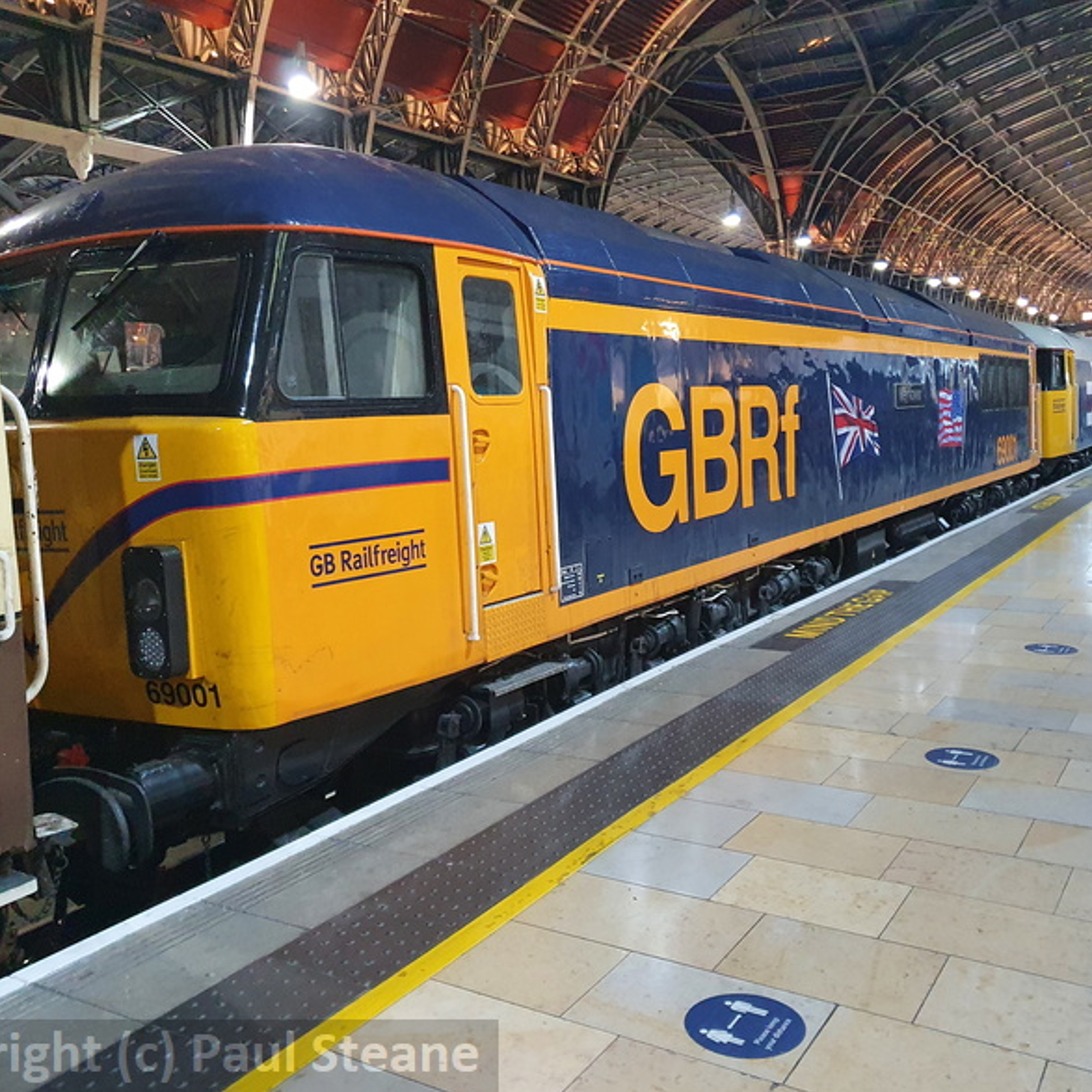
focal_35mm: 31
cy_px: 551
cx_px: 586
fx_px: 1106
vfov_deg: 52.5
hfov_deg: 52.5
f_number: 1.5
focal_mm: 4.32
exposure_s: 1/50
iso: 500
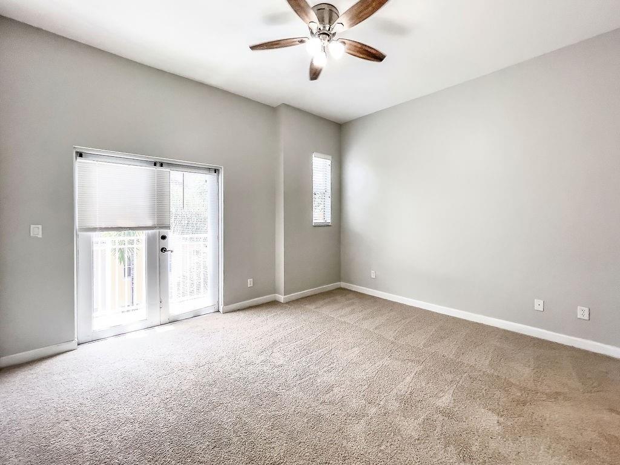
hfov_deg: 106.2
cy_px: 232
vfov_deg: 89.9
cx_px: 310
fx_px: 233
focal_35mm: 13
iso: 100
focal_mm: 1.54
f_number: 2.4
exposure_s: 1/120
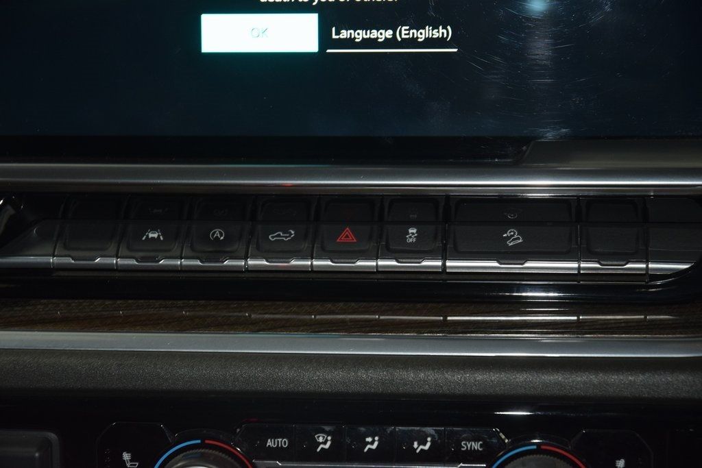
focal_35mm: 105
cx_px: 351
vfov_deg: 13.0
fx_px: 2048
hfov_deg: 19.5
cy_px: 234
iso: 1100
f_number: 4.5
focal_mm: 70
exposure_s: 1/40
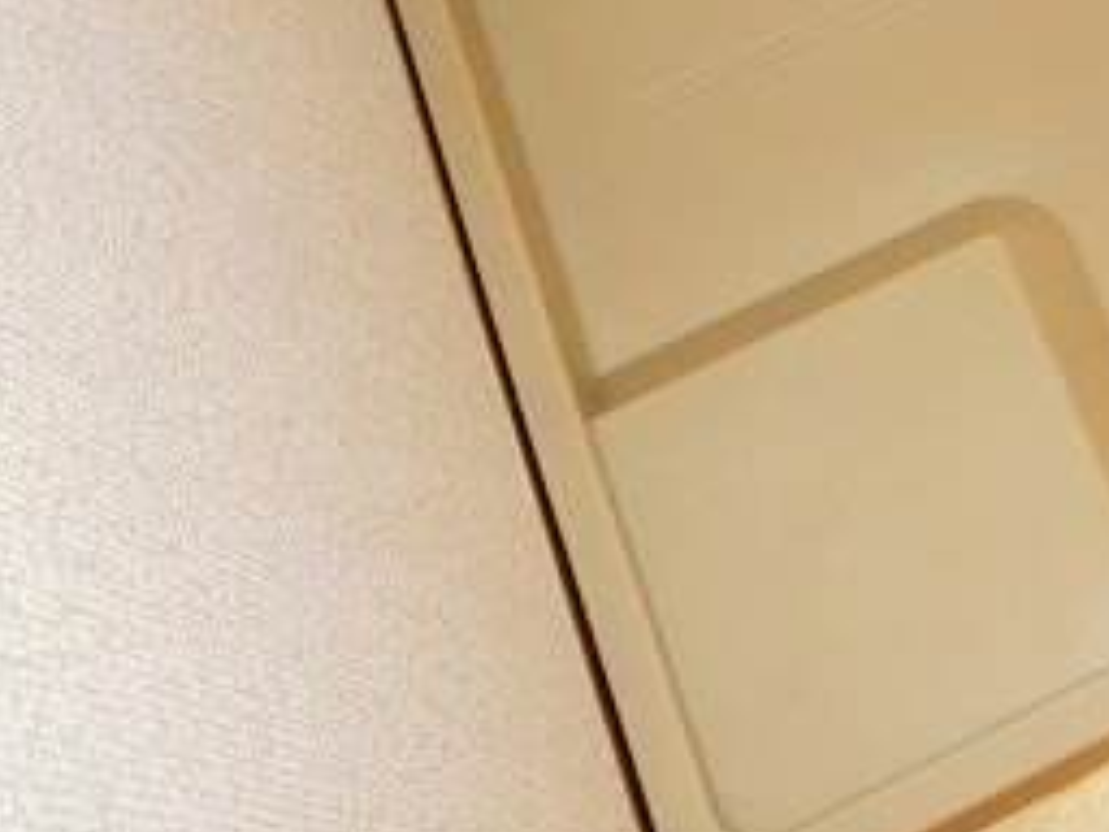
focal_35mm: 68
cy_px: -318
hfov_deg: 26.1
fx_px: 2179
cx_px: 1250
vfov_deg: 19.5
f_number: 3
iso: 400
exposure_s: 1/50
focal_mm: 4.24
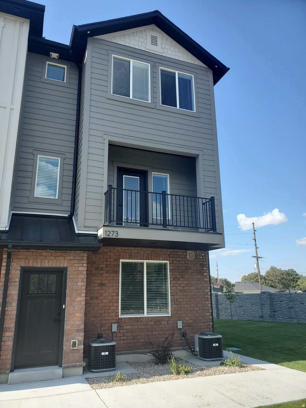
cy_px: 204
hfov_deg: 53.1
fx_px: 306
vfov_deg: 67.3
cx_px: 153
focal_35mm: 26
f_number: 2.4
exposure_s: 1/807
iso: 50
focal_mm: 4.3
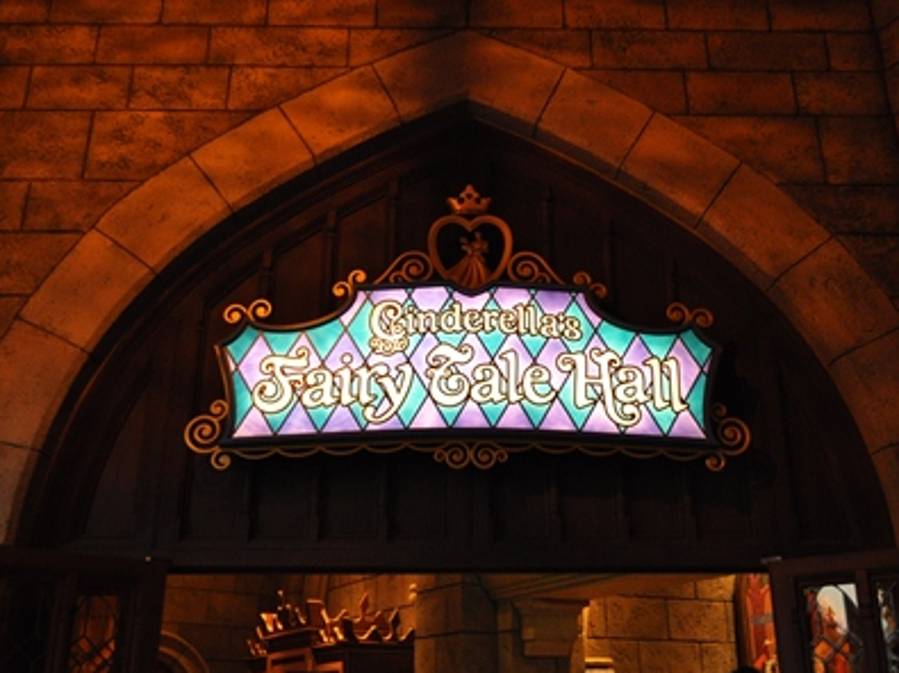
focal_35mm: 36
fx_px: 935
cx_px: 494
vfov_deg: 39.6
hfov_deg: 51.3
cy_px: 336
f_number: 4
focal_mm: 22
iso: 1600
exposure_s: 1/30
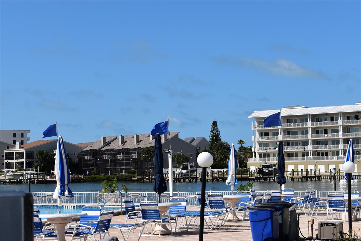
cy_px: 120
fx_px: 827
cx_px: 180
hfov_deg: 24.6
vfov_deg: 16.5
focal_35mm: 82
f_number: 11
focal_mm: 55
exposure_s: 1/500
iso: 250
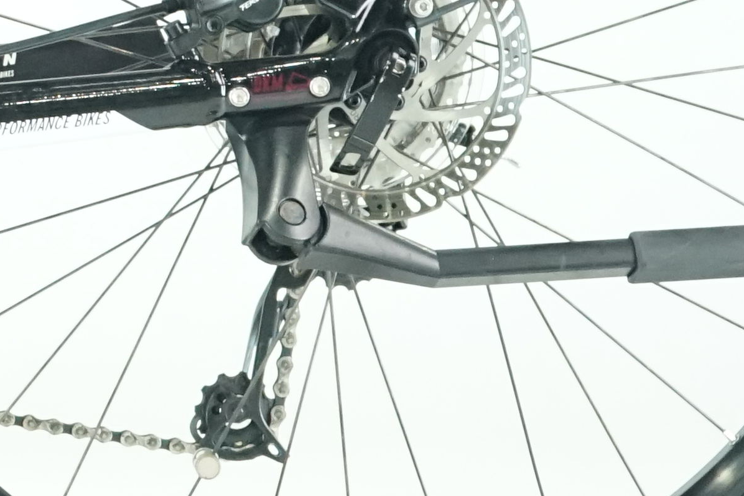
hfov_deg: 6.5
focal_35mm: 306
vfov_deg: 4.4
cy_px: -428
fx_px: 6323
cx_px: -798
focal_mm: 61
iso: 3200
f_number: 5.6
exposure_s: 1/200
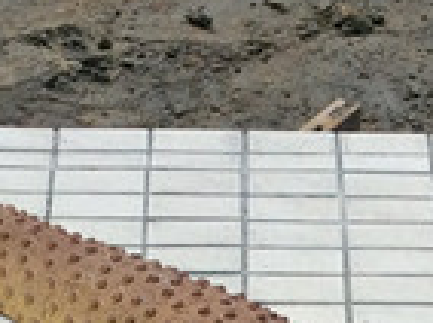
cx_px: 366
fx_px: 2323
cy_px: 620
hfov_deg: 10.6
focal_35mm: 186
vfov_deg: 7.7
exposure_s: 1/1003
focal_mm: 3.3
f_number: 2.4
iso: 32
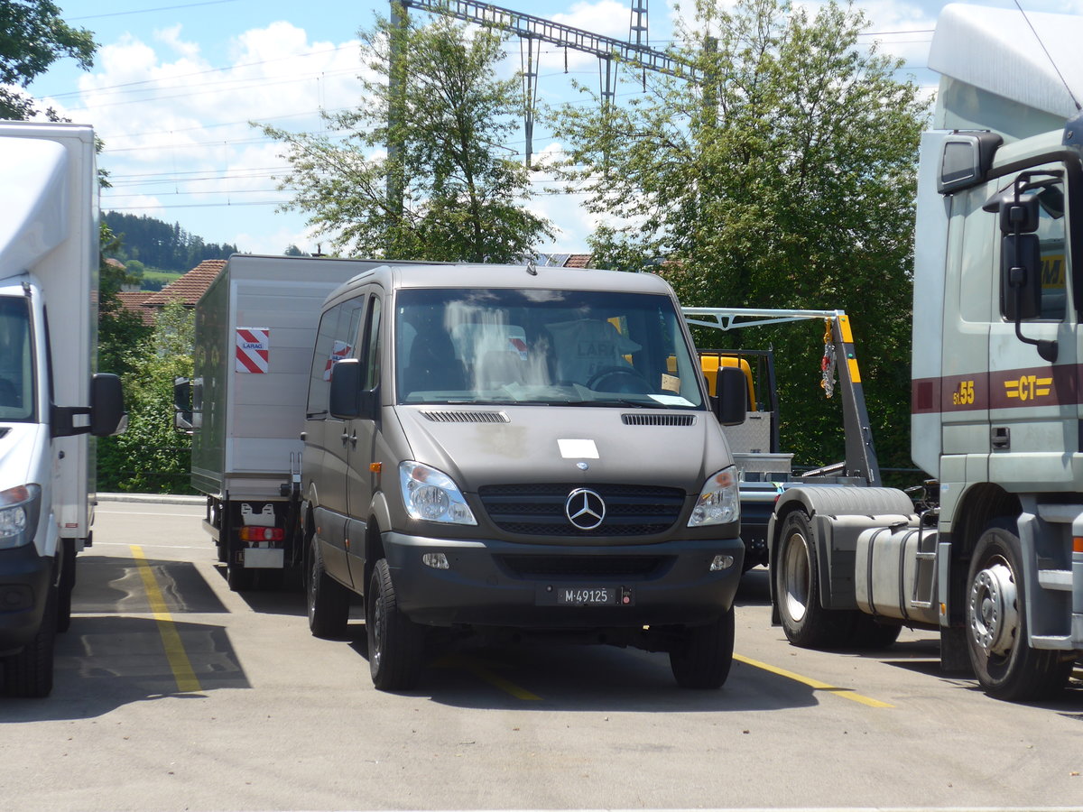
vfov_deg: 17.2
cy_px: 406
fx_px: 2691
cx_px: 542
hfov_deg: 22.8
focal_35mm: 86
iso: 80
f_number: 4.5
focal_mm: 17
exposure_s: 1/400
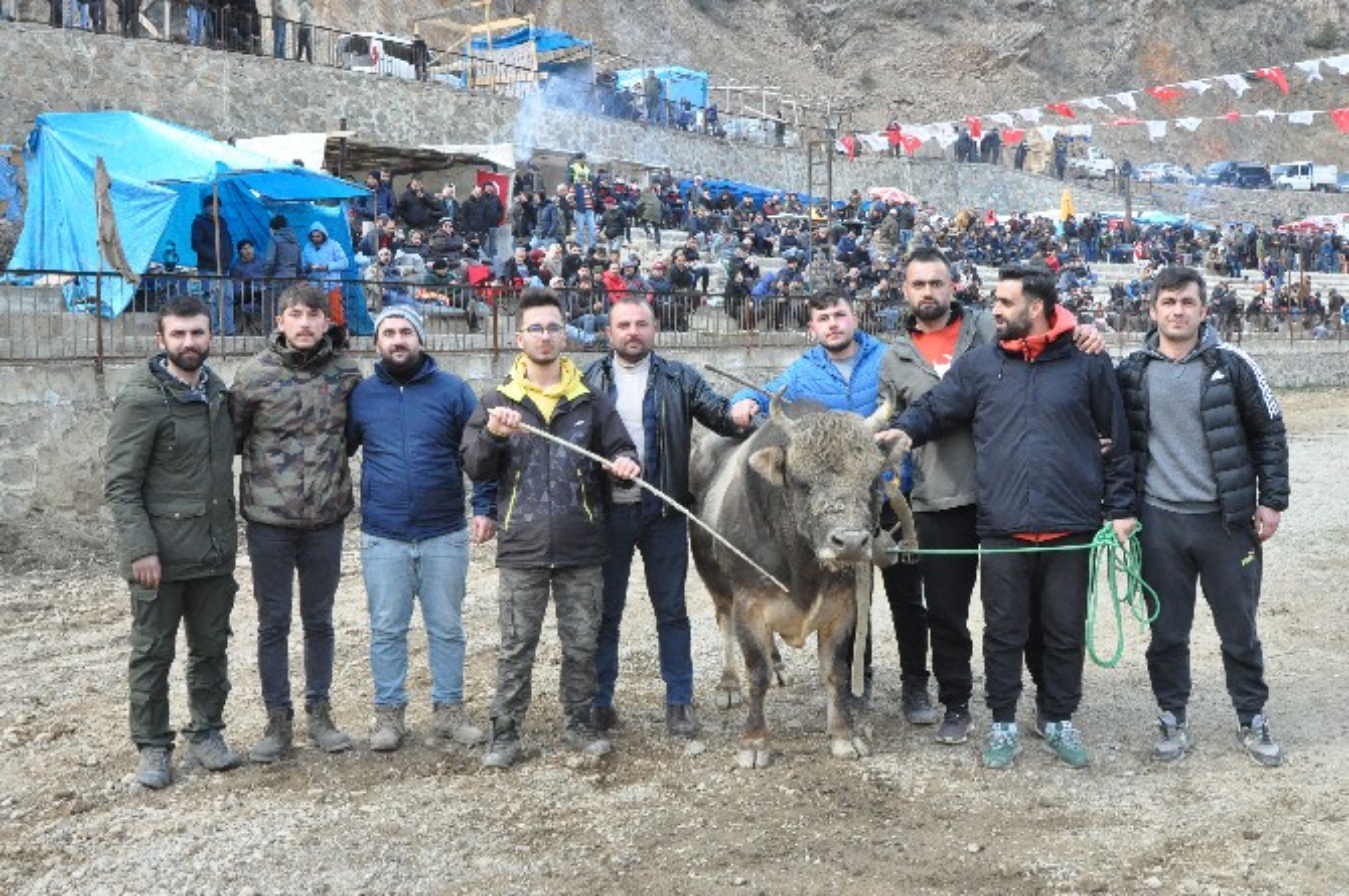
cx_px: 674
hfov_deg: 53.2
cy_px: 448
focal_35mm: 36
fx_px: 1347
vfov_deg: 36.8
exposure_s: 1/640
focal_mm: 24
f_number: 13
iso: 3200
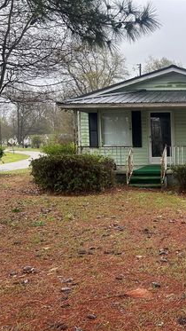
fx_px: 333
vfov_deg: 52.8
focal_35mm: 38
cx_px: 219
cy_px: 166
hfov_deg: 27.7
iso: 50
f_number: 1.5
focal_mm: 5.7
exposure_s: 1/484
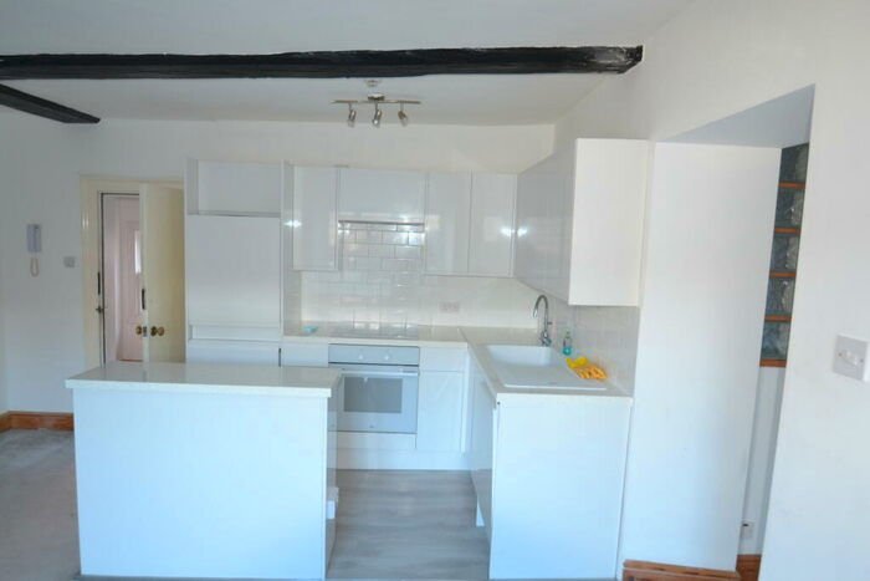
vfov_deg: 59.5
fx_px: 508
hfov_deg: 81.2
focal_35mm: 21
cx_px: 435
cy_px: 290
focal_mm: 14
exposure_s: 1/60
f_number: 3.8
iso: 800
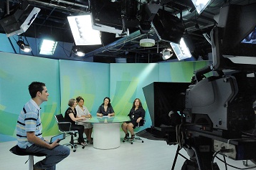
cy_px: 107
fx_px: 211
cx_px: 133
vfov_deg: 43.6
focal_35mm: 30
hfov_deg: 62.6
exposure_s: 1/100
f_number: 6.3
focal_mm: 15
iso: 1250
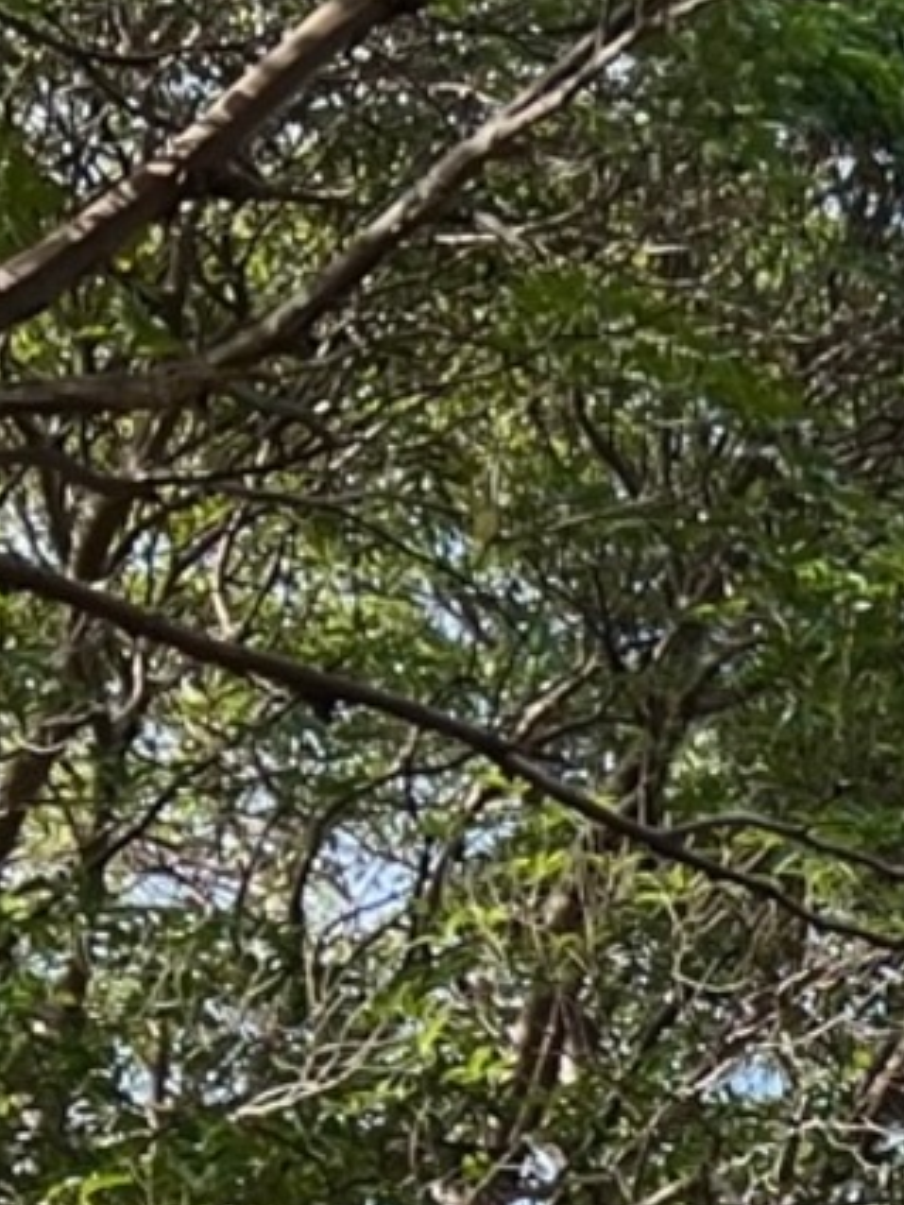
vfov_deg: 11.5
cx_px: 2185
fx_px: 5673
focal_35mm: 163
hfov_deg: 8.3
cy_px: 1893
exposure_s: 1/692
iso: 50
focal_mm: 5.7
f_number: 1.5
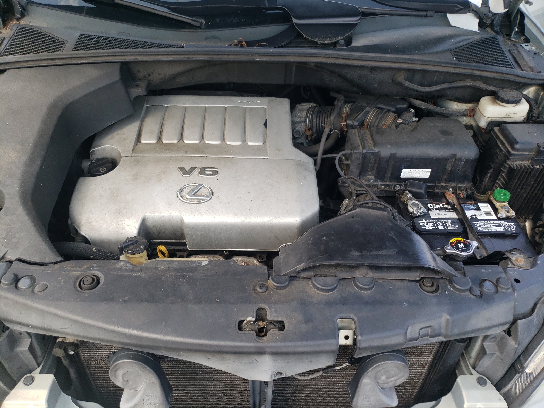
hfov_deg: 67.3
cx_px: 272
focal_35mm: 26
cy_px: 204
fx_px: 409
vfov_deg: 53.1
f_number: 1.5
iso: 50
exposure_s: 1/400
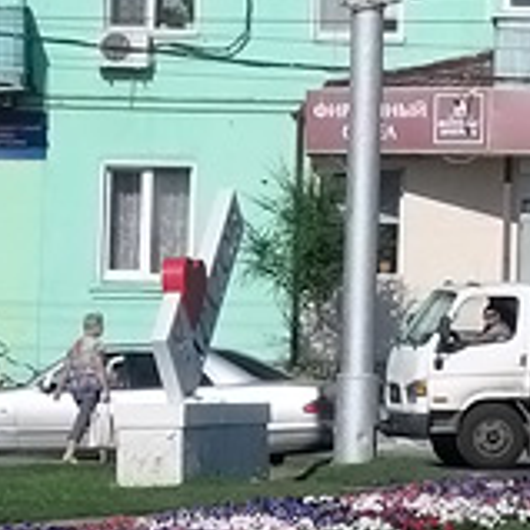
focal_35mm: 398
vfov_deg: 4.4
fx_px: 6894
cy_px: -147
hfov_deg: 4.1
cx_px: 1980
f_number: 8
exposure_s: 1/500
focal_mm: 23.01
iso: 125
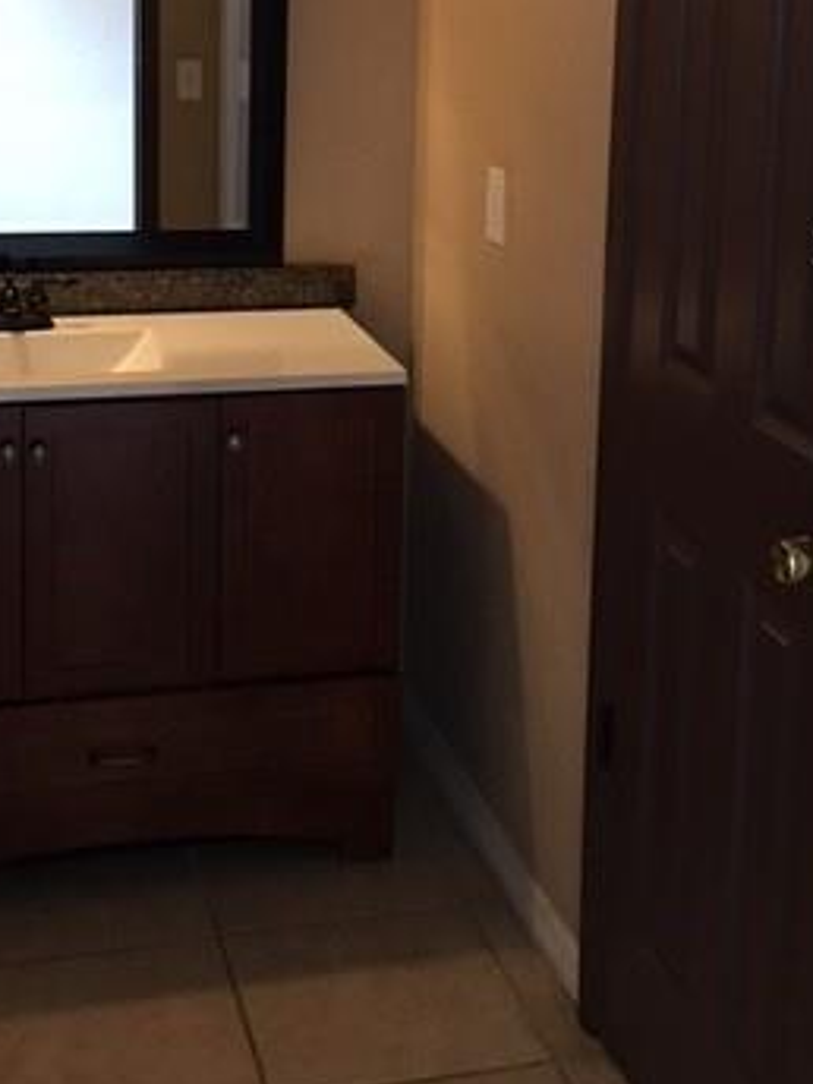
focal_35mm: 54
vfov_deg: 34.6
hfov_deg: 27.0
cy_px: 243
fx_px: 1691
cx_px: 353
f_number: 2.2
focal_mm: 4.15
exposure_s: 1/15
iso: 125
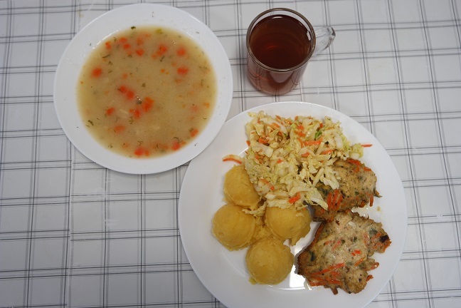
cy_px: 154
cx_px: 230
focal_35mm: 41
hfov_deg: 47.4
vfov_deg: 32.6
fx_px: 525
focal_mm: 27
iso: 400
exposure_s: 1/50
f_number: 4.5
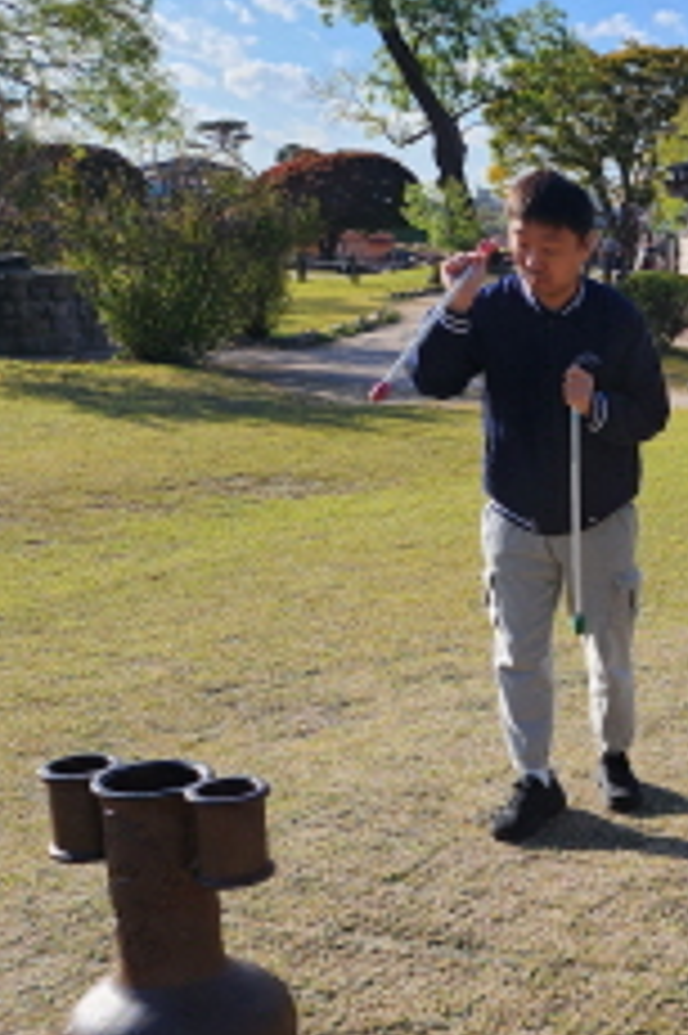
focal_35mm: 52
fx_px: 1493
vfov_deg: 37.9
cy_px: 668
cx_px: 949
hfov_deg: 22.5
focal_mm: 6.4
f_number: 1.8
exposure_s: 1/715
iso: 12
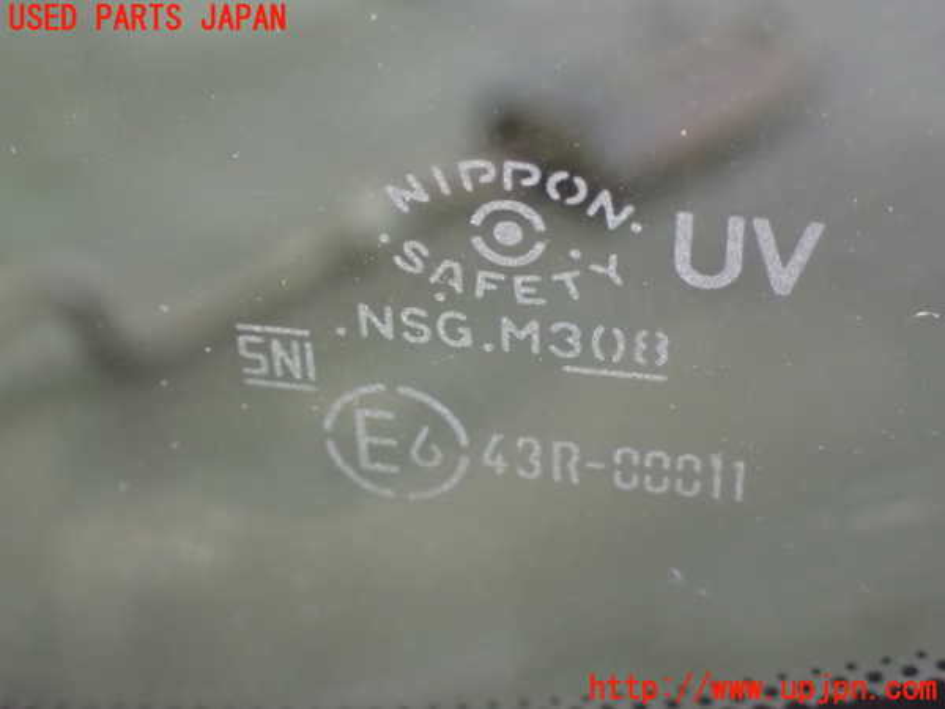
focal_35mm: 58
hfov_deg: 33.2
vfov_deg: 25.2
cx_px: 472
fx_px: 1583
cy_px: 354
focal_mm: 10.35
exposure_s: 1/60
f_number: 3.5
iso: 1250
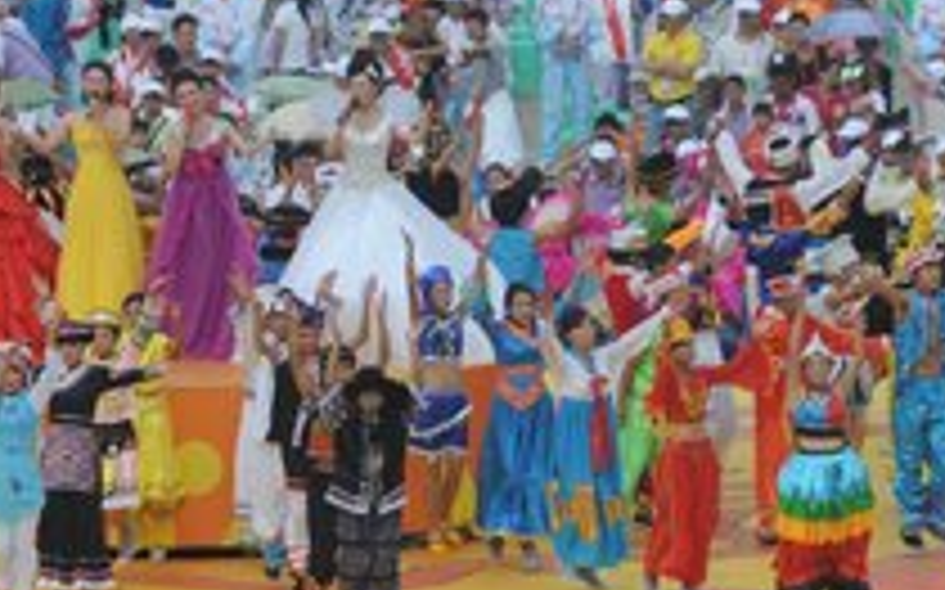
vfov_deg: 1.1
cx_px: -50
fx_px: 29962
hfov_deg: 1.8
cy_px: 254
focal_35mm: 1164
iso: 640
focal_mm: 400
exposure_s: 1/2000
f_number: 8
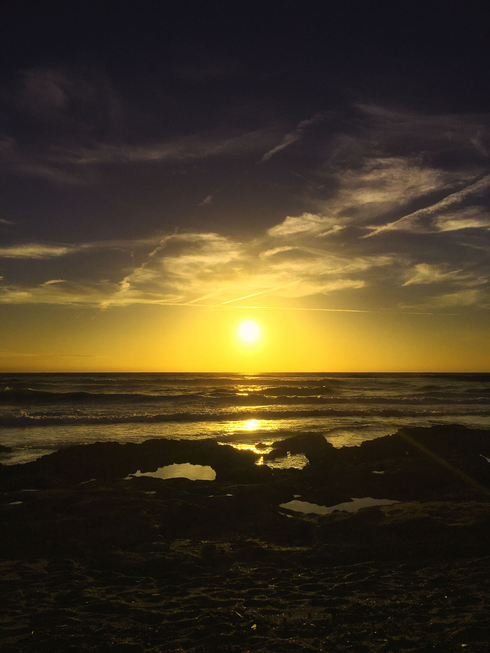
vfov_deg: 61.7
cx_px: 245
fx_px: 547
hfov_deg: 48.2
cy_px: 326
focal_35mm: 29
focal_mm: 4.15
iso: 25
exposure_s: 1/19231
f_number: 2.2
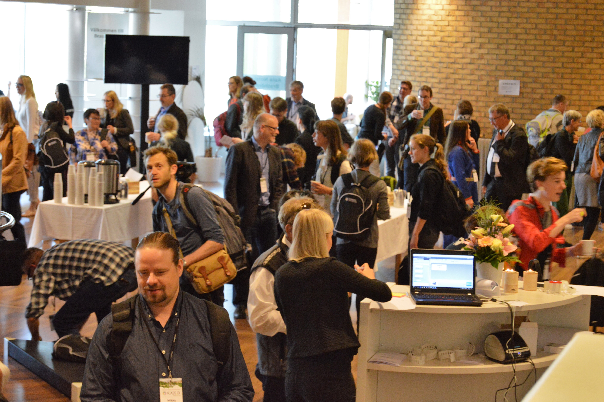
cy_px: 201
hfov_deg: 24.6
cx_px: 302
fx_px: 1384
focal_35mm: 82
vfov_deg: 16.6
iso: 1800
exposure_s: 1/30
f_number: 5.6
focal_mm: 55
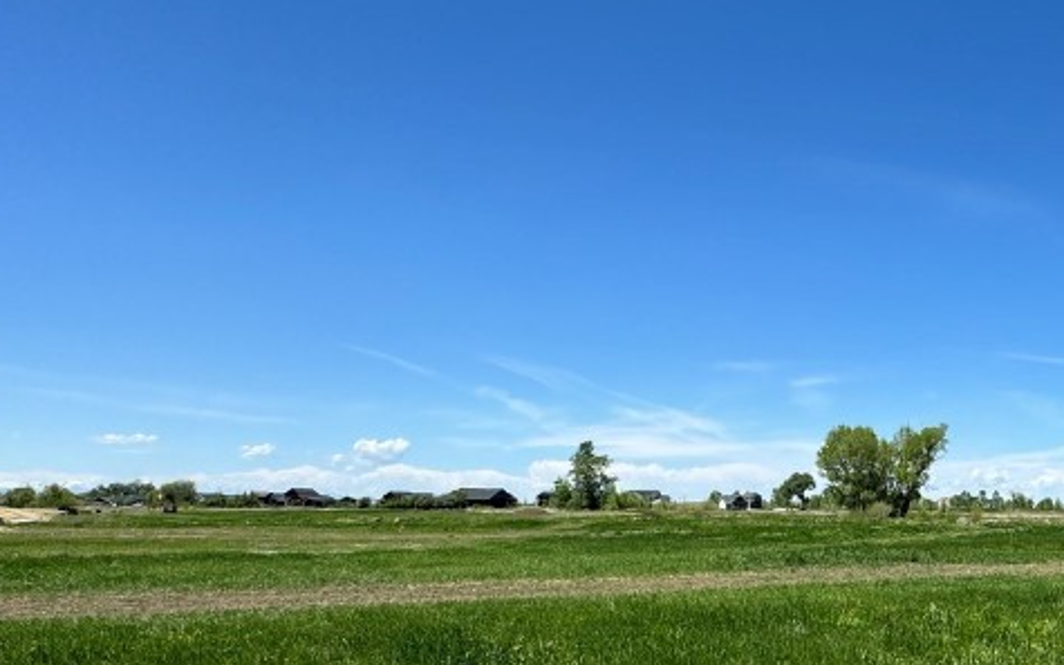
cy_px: 390
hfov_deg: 51.8
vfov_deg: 39.3
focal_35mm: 32
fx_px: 928
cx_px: 977
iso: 50
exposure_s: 1/2342
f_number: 2.2
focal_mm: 2.22
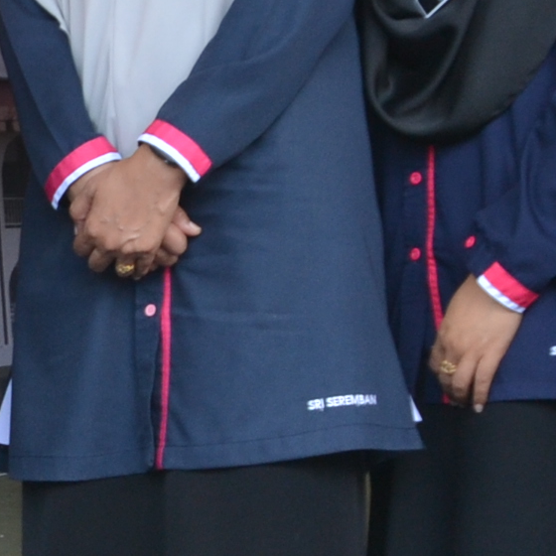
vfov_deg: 5.9
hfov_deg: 5.8
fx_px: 5433
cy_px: 308
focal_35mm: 299
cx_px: -158
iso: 320
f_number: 5.6
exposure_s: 1/125
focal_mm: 38
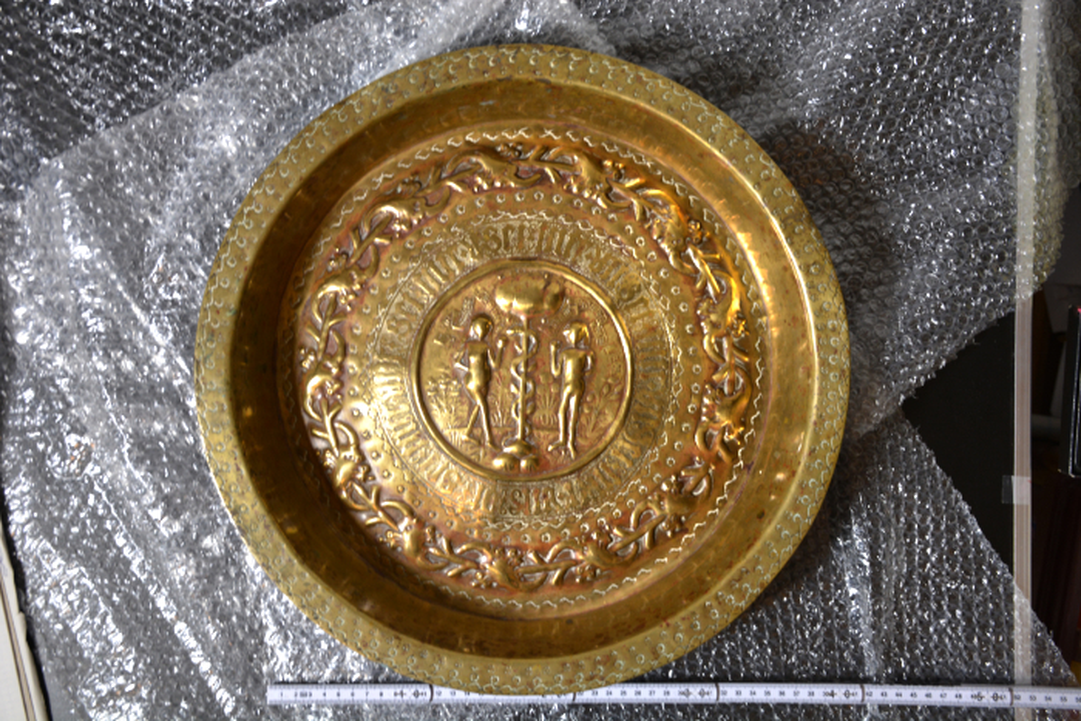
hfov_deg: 43.6
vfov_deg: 29.9
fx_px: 1351
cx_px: 540
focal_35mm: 45
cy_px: 360
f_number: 4
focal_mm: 30
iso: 400
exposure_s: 1/80
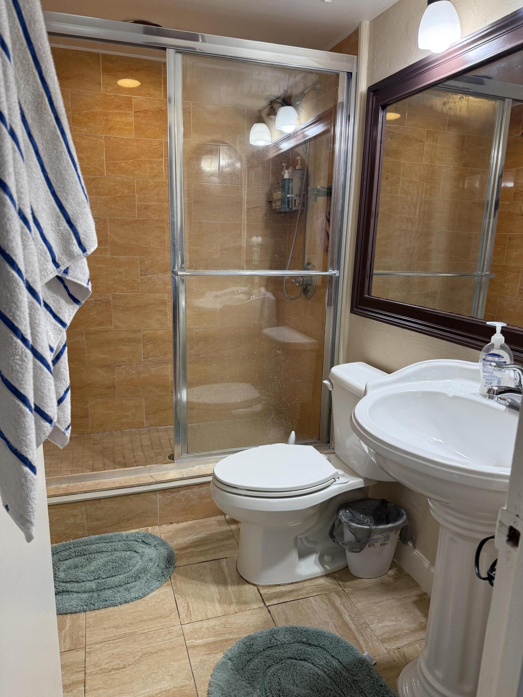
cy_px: 348
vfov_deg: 71.6
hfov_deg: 56.8
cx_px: 262
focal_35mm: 24
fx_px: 483
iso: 160
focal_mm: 6.76
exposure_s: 1/126
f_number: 1.78
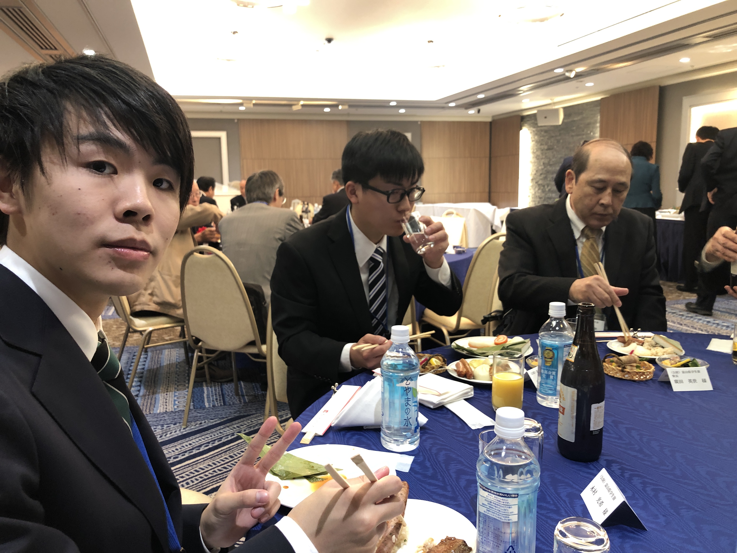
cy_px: 276
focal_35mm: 28
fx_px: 596
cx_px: 368
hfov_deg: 63.4
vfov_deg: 49.7
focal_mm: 3.99
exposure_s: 1/17
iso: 50
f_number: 1.8
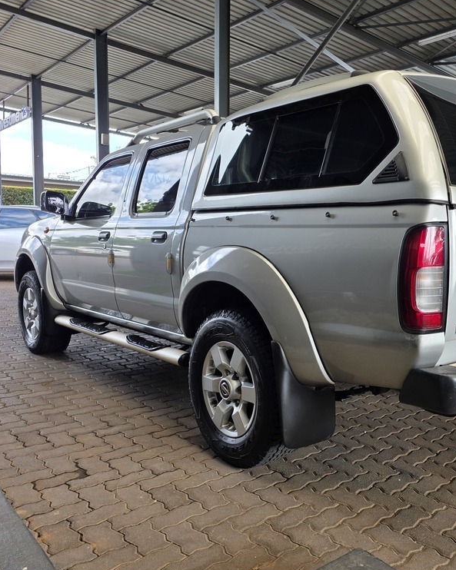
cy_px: 284
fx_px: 523
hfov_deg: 45.5
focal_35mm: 31
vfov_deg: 57.2
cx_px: 342
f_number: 1.7
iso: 40
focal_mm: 6.25
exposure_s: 1/180
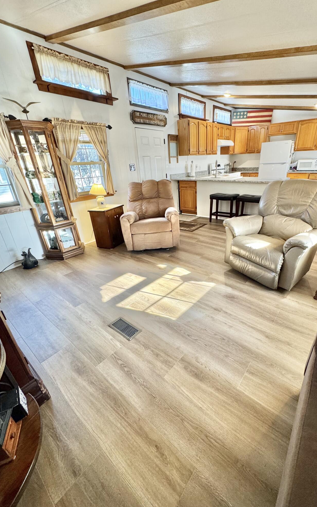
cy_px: 252
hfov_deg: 74.4
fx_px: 207
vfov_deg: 101.5
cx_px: 181
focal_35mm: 15
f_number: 2.2
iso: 160
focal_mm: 2.22
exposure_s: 1/60
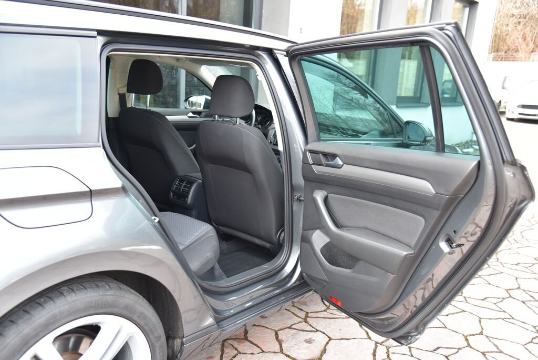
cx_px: 269
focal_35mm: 32
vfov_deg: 41.2
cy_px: 180
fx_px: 478
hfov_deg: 58.7
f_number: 4.5
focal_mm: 32
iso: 500
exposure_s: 1/80
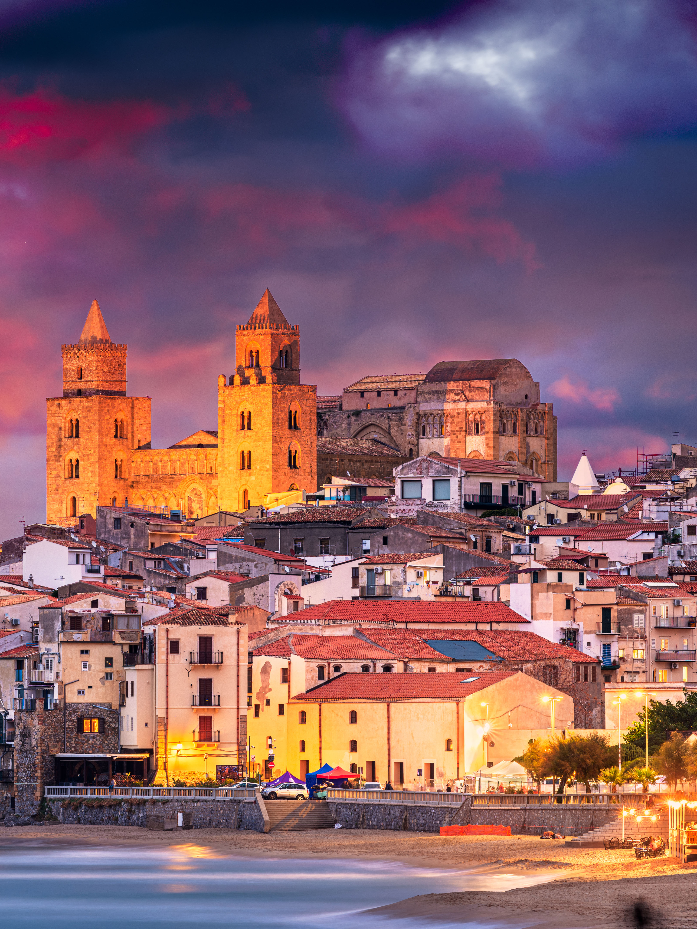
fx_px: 8054
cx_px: 50
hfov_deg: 4.9
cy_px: 479
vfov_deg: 6.6
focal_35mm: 300
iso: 64
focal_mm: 200
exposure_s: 25
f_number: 11
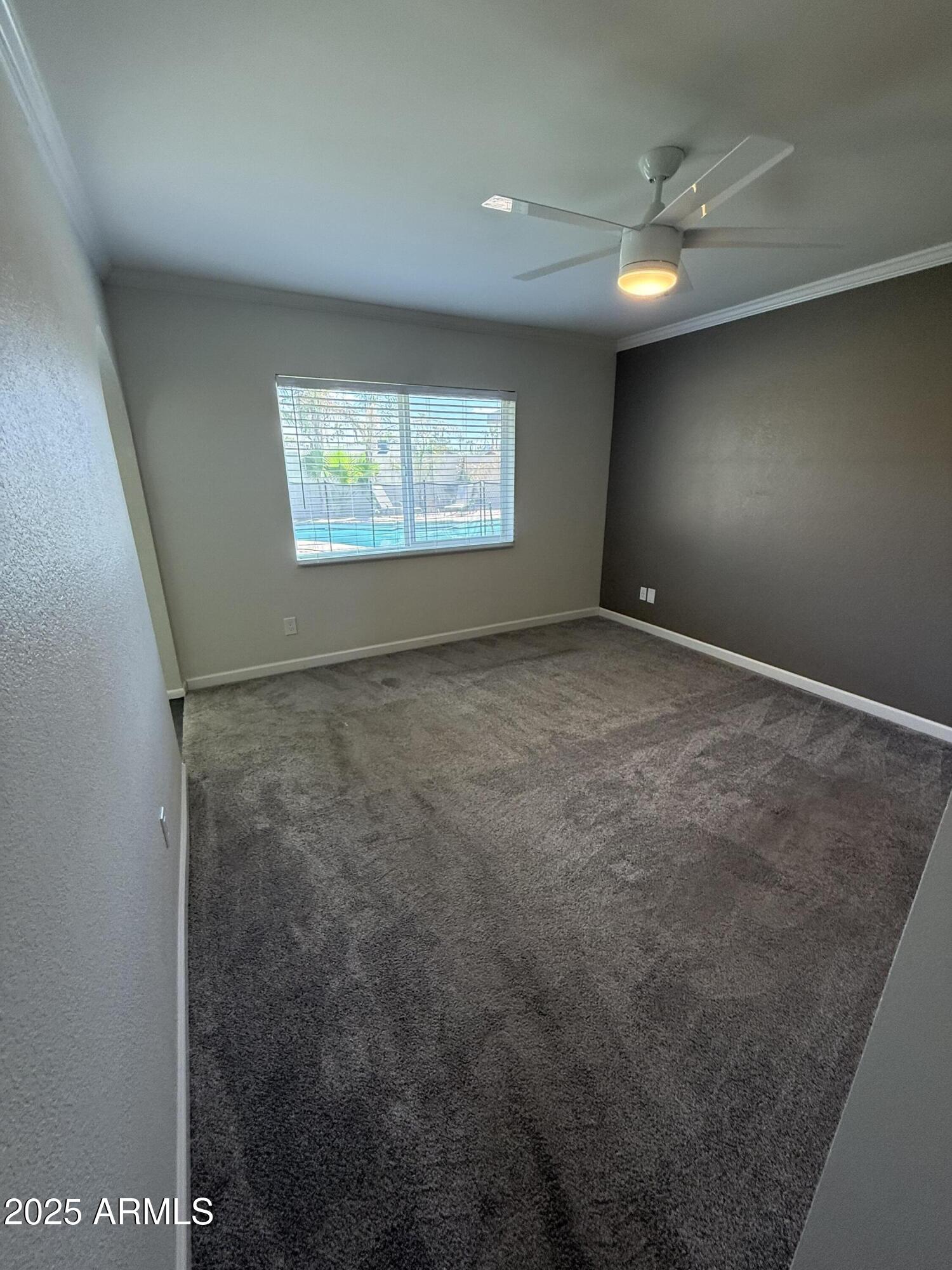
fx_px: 513
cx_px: 476
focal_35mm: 14
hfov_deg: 85.7
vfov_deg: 102.1
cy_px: 635
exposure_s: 1/120
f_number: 2.2
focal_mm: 2.22
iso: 200
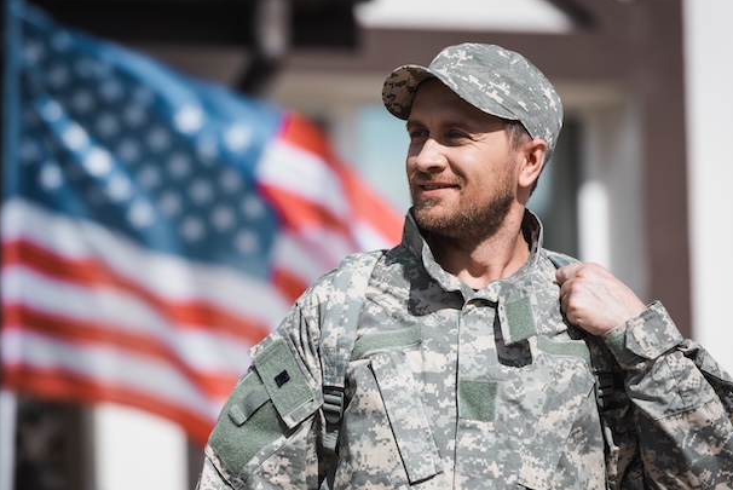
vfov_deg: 5.2
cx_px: 285
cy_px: 281
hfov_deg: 7.8
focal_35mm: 264
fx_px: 5379
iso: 100
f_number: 3.5
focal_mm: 200
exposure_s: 1/2000
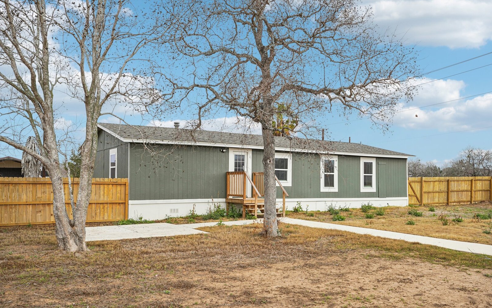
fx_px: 423
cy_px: 162
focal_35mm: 32
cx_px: 247
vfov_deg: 40.0
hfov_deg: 60.4
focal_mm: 30.5
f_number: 8
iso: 100
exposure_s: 1/320
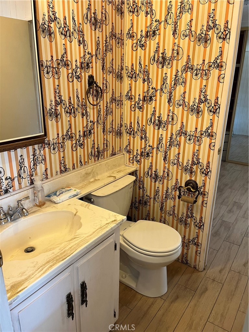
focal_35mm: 26
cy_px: 166
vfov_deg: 67.3
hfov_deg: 53.1
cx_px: 124
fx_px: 249
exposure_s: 1/60
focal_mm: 5.1
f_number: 1.6
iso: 160
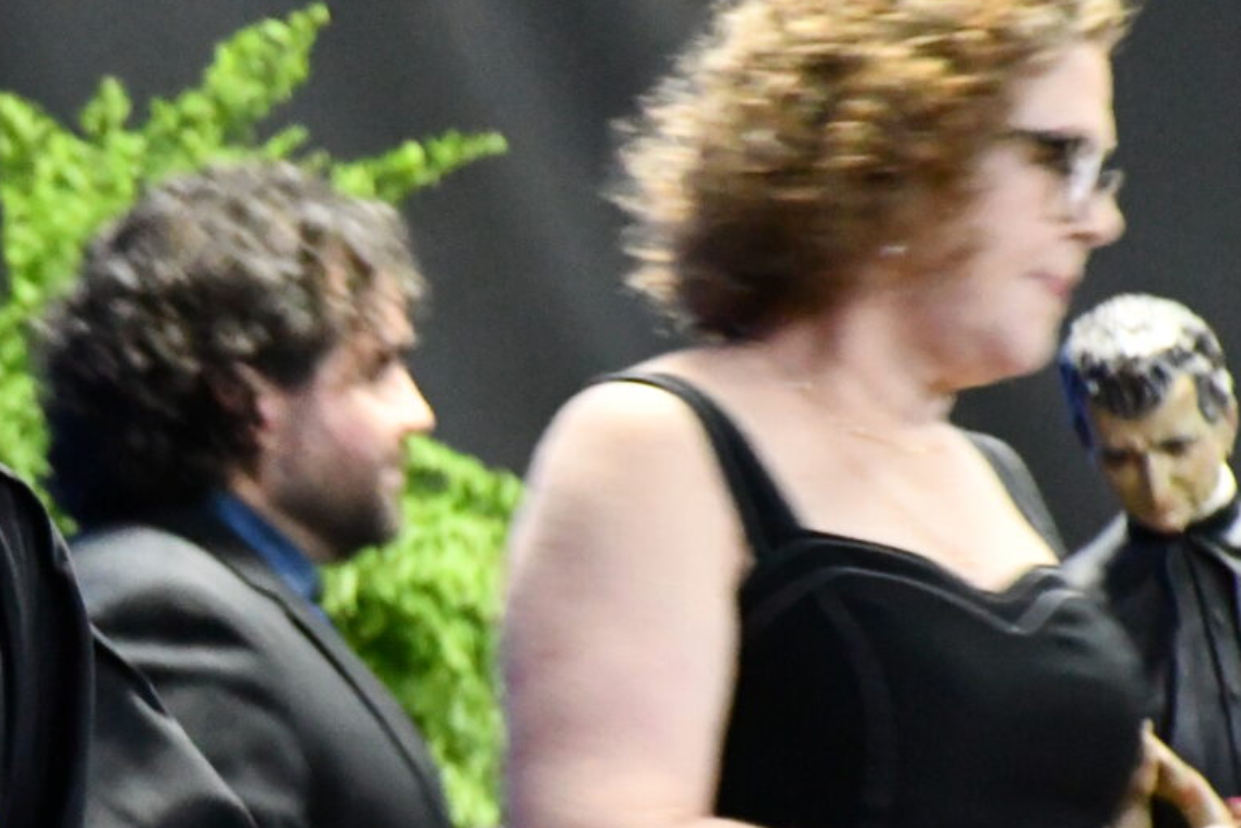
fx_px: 11619
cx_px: -223
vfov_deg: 4.1
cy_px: 665
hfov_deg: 6.1
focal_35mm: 337
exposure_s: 1/30
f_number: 5.3
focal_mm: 90
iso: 12800
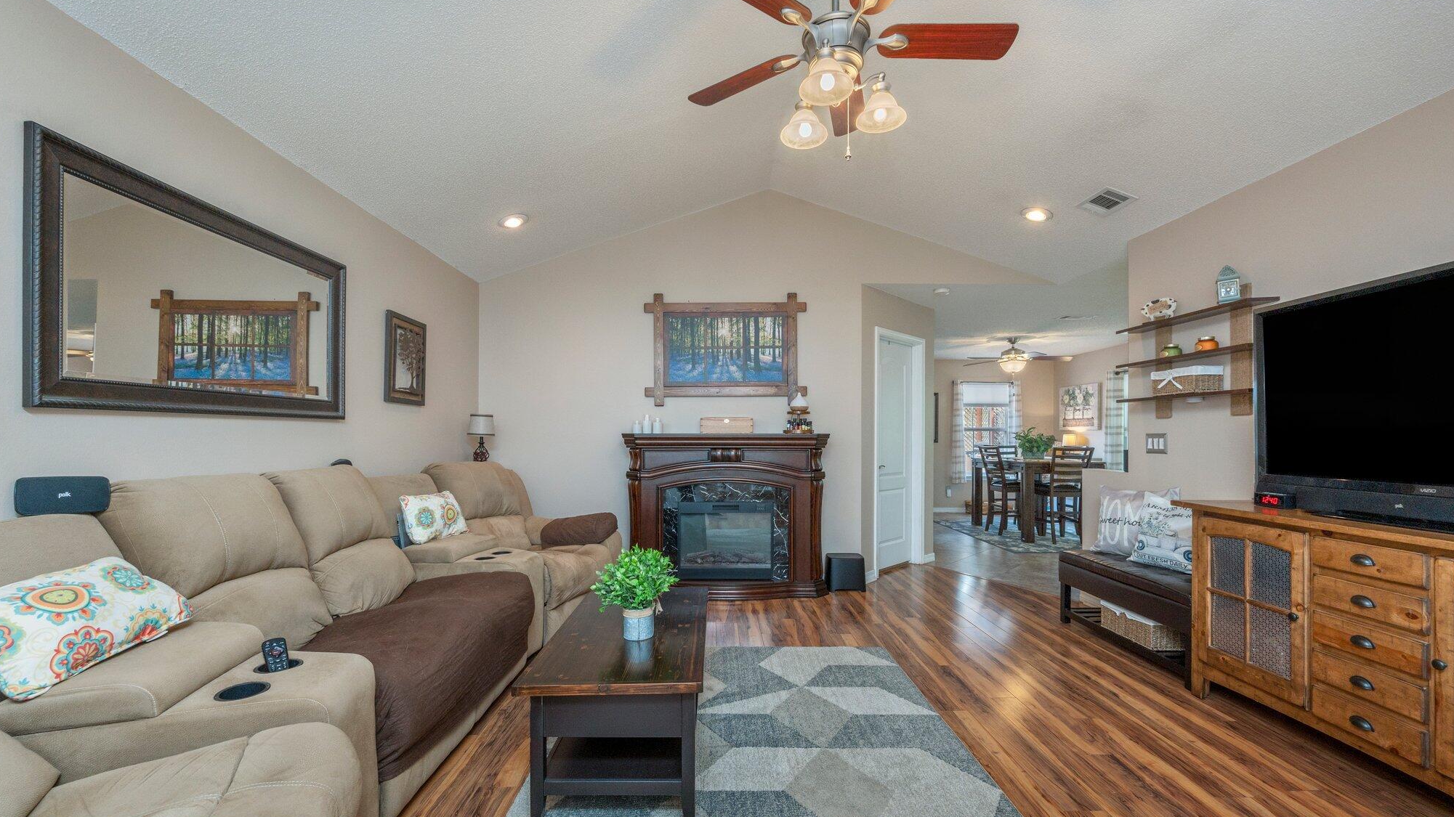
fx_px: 578
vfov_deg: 70.4
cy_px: 438
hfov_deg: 103.0
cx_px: 712
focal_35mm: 15
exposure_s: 1/20
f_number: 9
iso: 500
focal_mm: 14
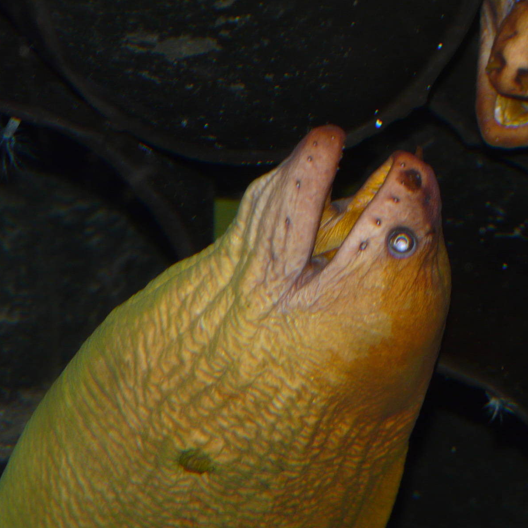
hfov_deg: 6.0
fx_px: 5056
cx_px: 255
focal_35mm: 293
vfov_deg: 6.0
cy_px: 264
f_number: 3.6
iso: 125
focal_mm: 40.8
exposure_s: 1/80
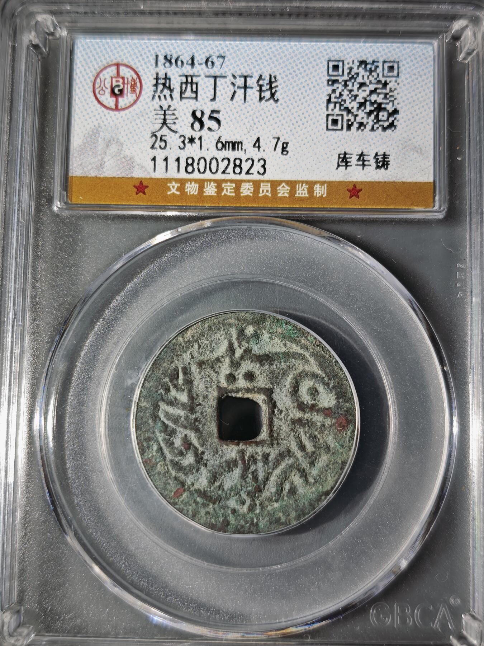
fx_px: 876
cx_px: 242
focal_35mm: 47
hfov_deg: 30.9
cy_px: 323
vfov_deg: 40.4
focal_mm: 5.85
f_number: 1.63
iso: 50
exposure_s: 1/152
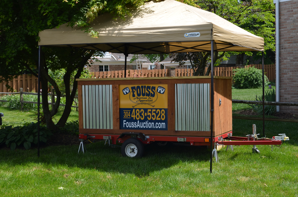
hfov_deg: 33.5
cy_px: 98
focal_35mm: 60
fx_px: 496
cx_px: 149
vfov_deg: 22.5
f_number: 8
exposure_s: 1/250
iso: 180
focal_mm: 40
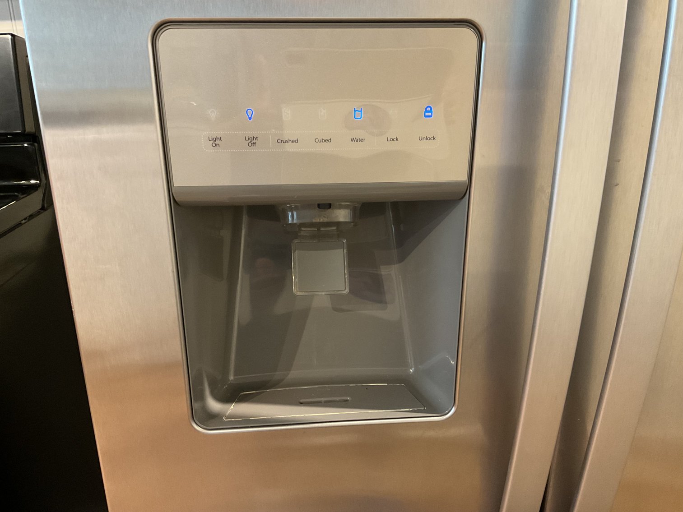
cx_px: 342
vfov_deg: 48.2
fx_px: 572
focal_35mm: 29
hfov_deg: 61.7
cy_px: 256
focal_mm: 3
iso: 250
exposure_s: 1/40
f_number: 1.8
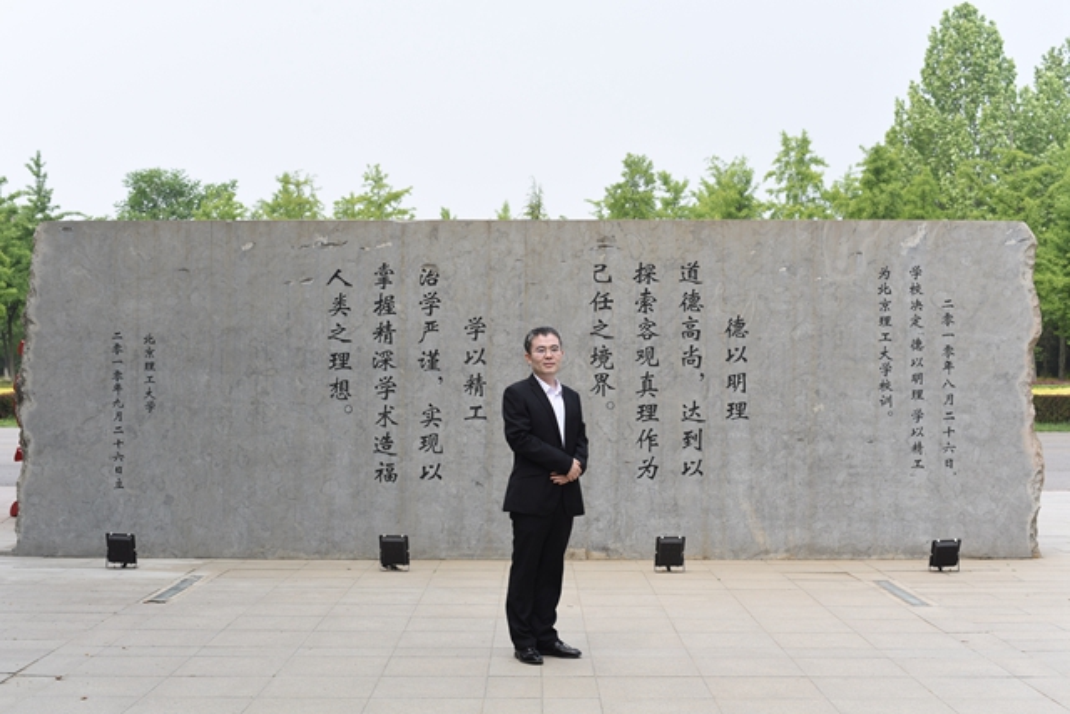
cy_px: 357
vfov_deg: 27.0
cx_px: 535
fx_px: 1486
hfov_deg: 39.6
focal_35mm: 50
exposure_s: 1/250
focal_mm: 50
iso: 125
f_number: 6.3
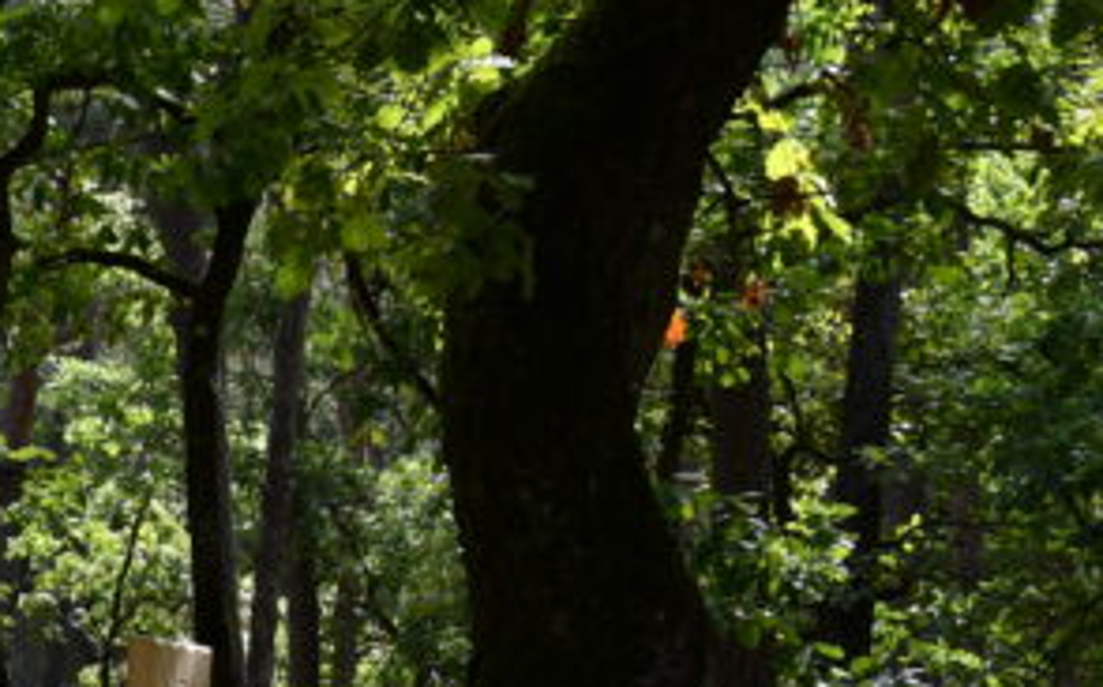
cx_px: -747
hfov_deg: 14.7
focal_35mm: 128
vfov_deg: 10.0
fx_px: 3843
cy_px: 910
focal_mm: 24
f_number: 6.3
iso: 200
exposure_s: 1/250
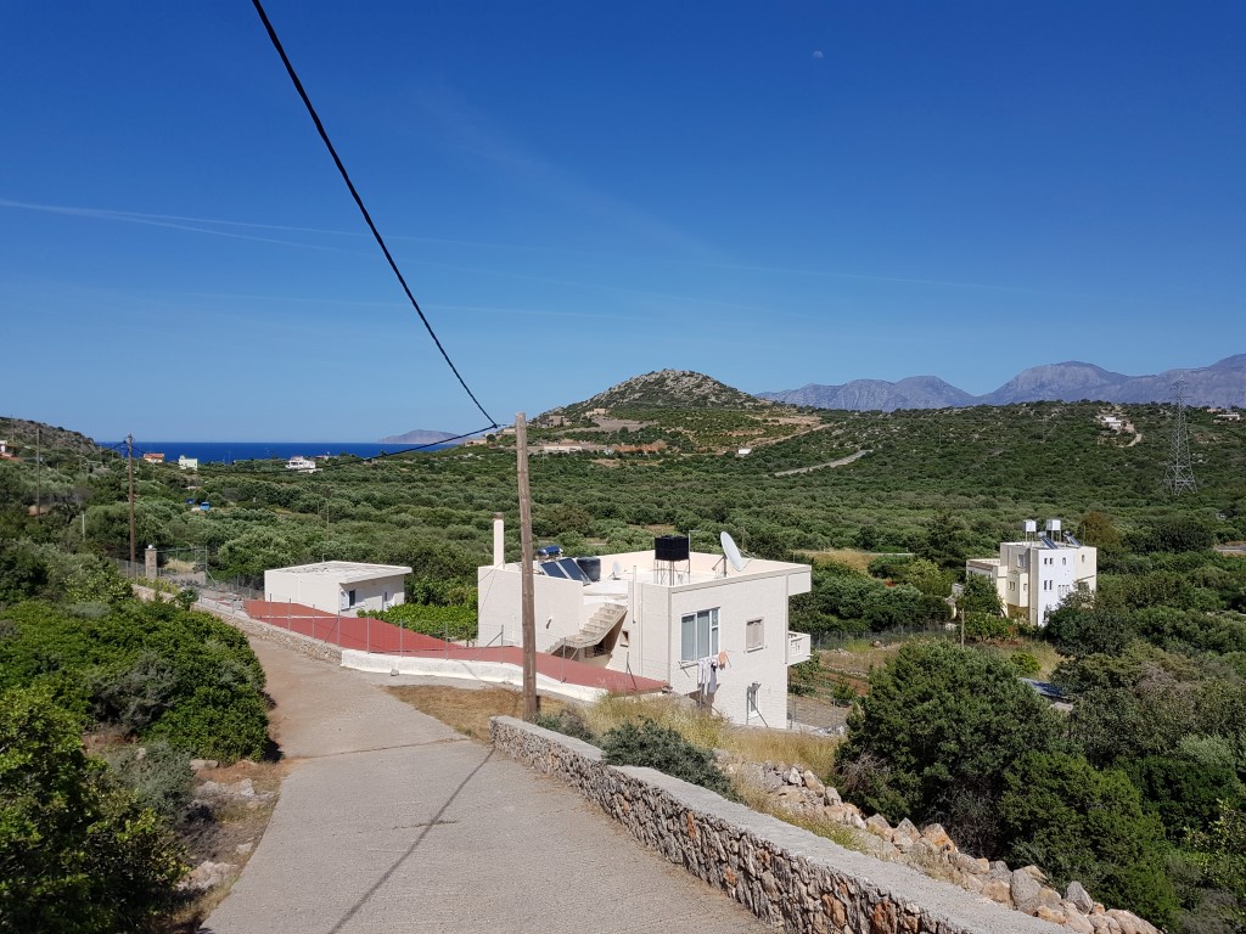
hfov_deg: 67.3
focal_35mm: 26
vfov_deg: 53.1
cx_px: 623
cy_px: 467
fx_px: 936
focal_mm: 4.2
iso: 40
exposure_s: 1/3864
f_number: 1.7
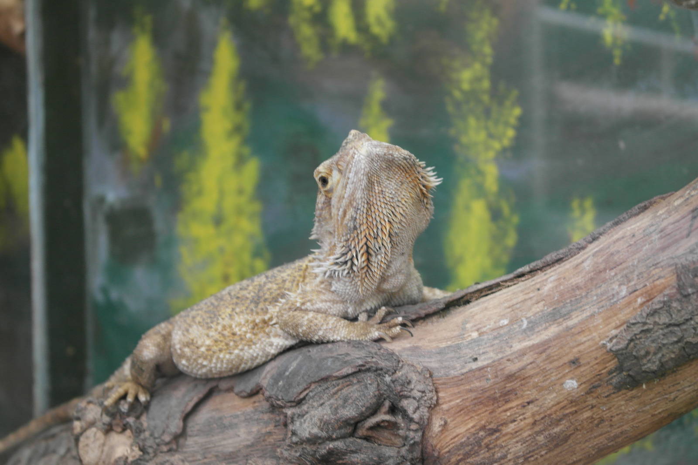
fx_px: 1338
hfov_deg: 29.2
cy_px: 232
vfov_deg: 19.7
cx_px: 349
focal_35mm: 69
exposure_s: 1/50
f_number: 5
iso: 800
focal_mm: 45
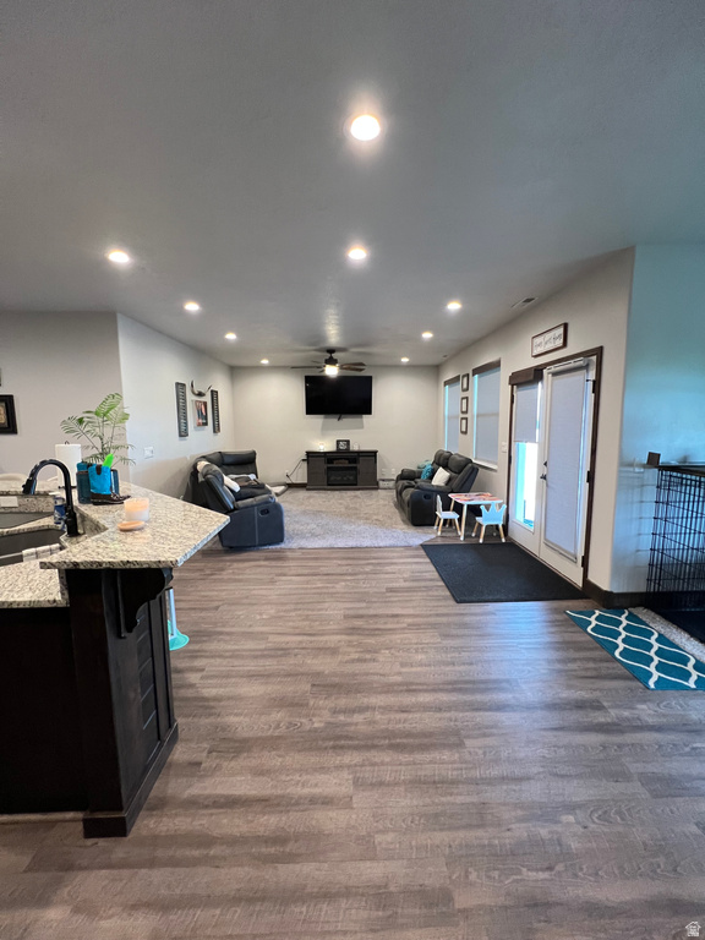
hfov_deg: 89.9
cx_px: 352
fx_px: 353
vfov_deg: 106.2
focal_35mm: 13
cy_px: 470
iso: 320
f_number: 1.8
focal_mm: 1.57
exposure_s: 1/60
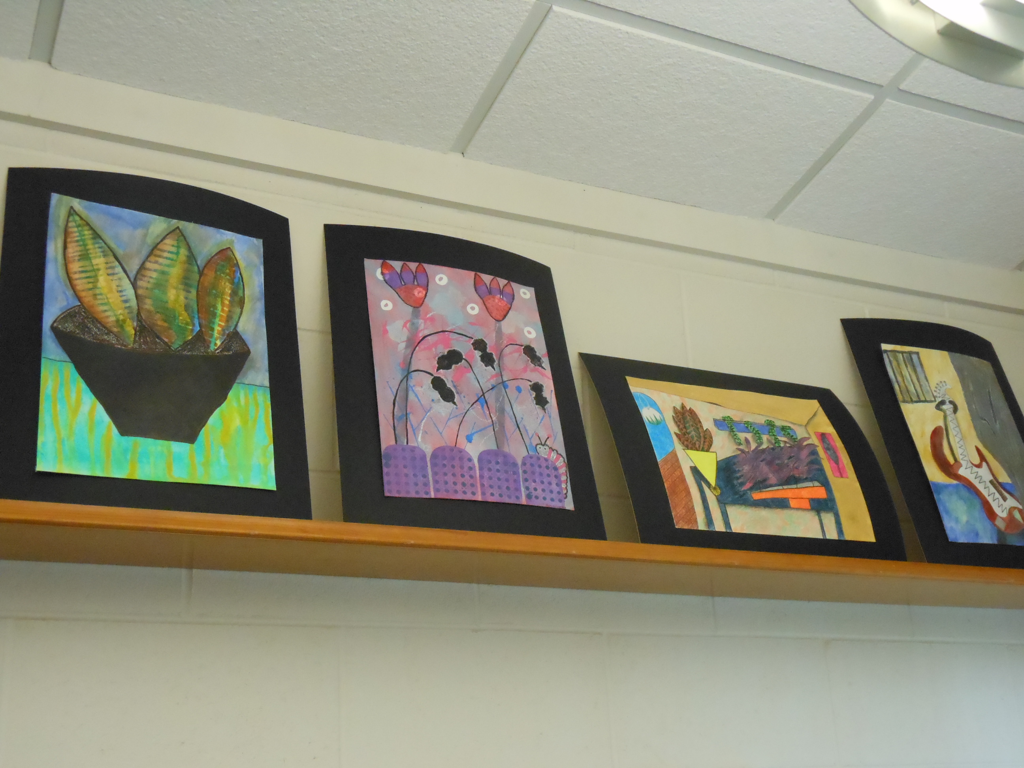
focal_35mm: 43
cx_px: 512
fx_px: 1272
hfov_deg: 43.9
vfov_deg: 33.6
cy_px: 384
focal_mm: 7.7
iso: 800
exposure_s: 1/50
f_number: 3.8
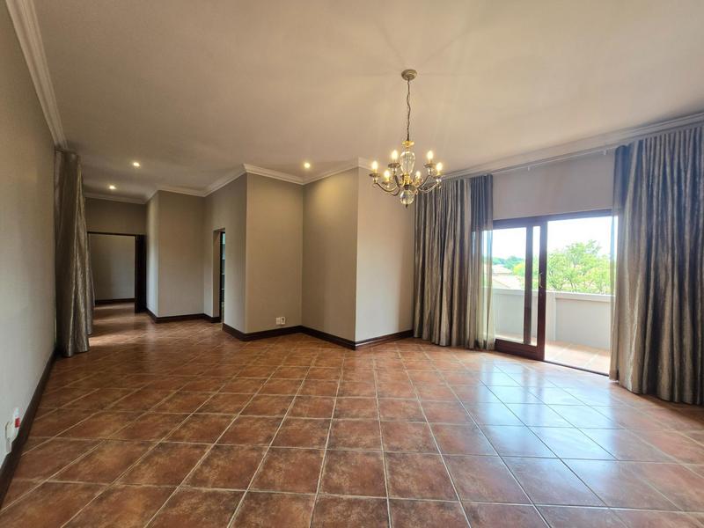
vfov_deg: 89.9
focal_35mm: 13
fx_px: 264
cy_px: 264
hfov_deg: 106.2
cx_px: 352
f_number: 2.2
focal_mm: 2.2
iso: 100
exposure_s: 1/100
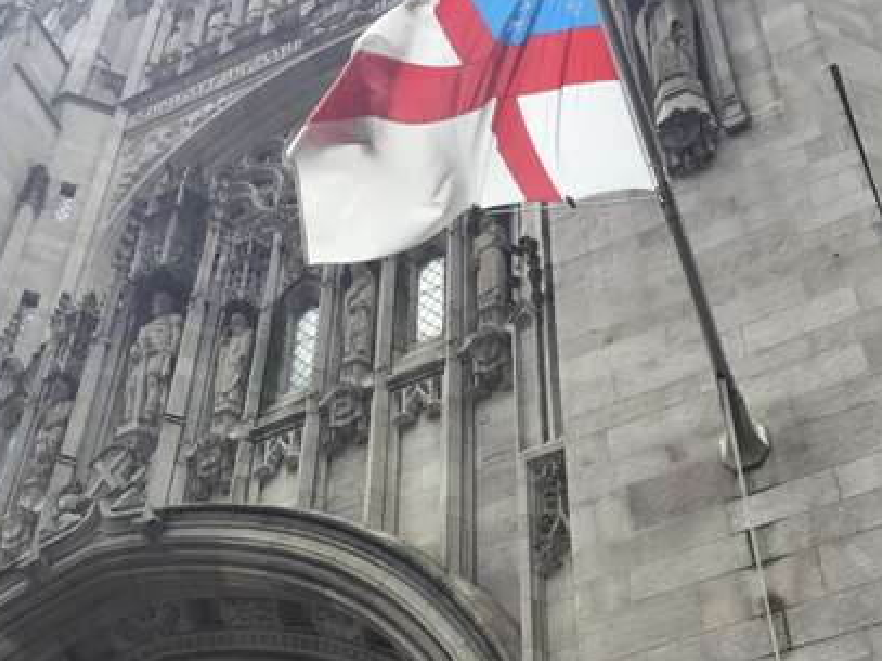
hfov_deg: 31.7
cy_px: 592
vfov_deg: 23.4
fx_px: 1554
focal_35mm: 61
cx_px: 423
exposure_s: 1/120
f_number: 2.4
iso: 32
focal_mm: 3.3
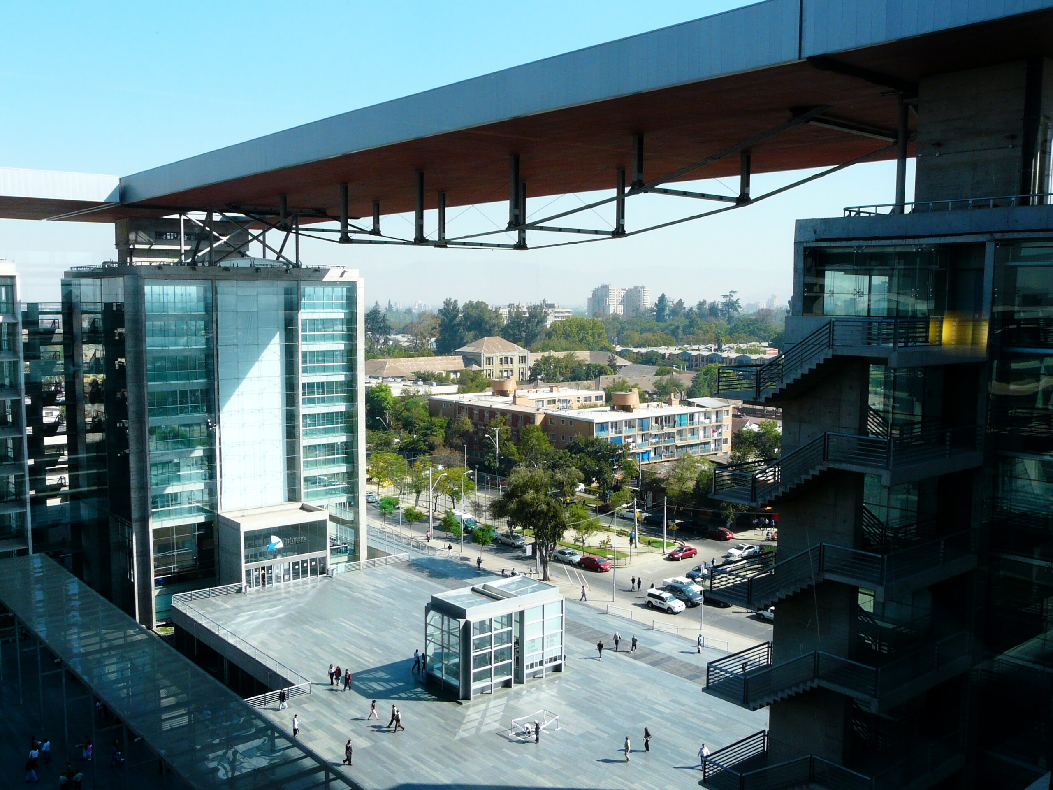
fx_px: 973
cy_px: 395
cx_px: 526
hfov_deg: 56.8
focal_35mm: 32
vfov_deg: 44.2
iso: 100
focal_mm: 5.3
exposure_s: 1/200
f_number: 5.6
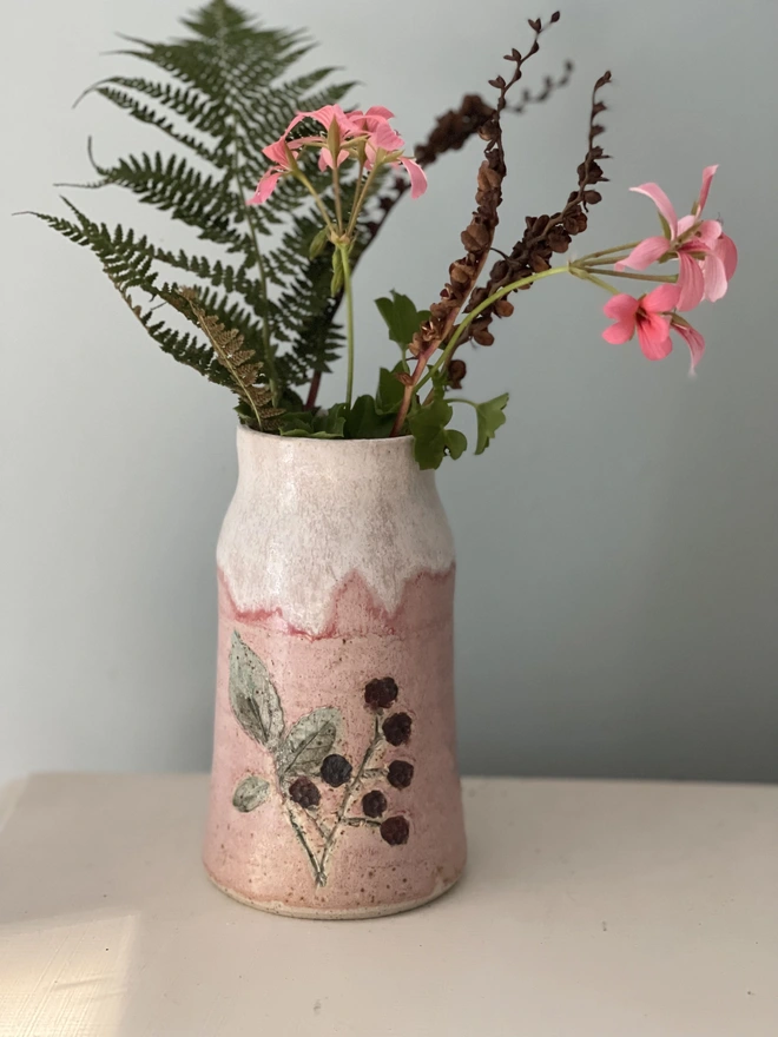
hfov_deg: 22.9
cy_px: 518
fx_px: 1918
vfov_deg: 30.3
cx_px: 389
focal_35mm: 64
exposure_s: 1/24
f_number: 2.2
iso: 500
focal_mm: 7.5
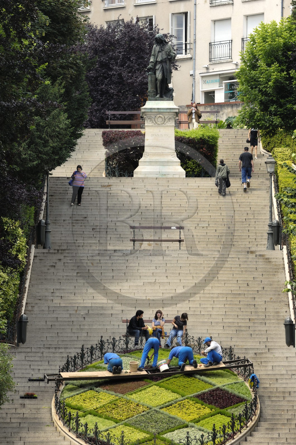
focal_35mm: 232
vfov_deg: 8.9
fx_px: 2876
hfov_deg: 5.9
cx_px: 148
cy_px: 222
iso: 100
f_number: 4.5
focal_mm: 155
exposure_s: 1/250
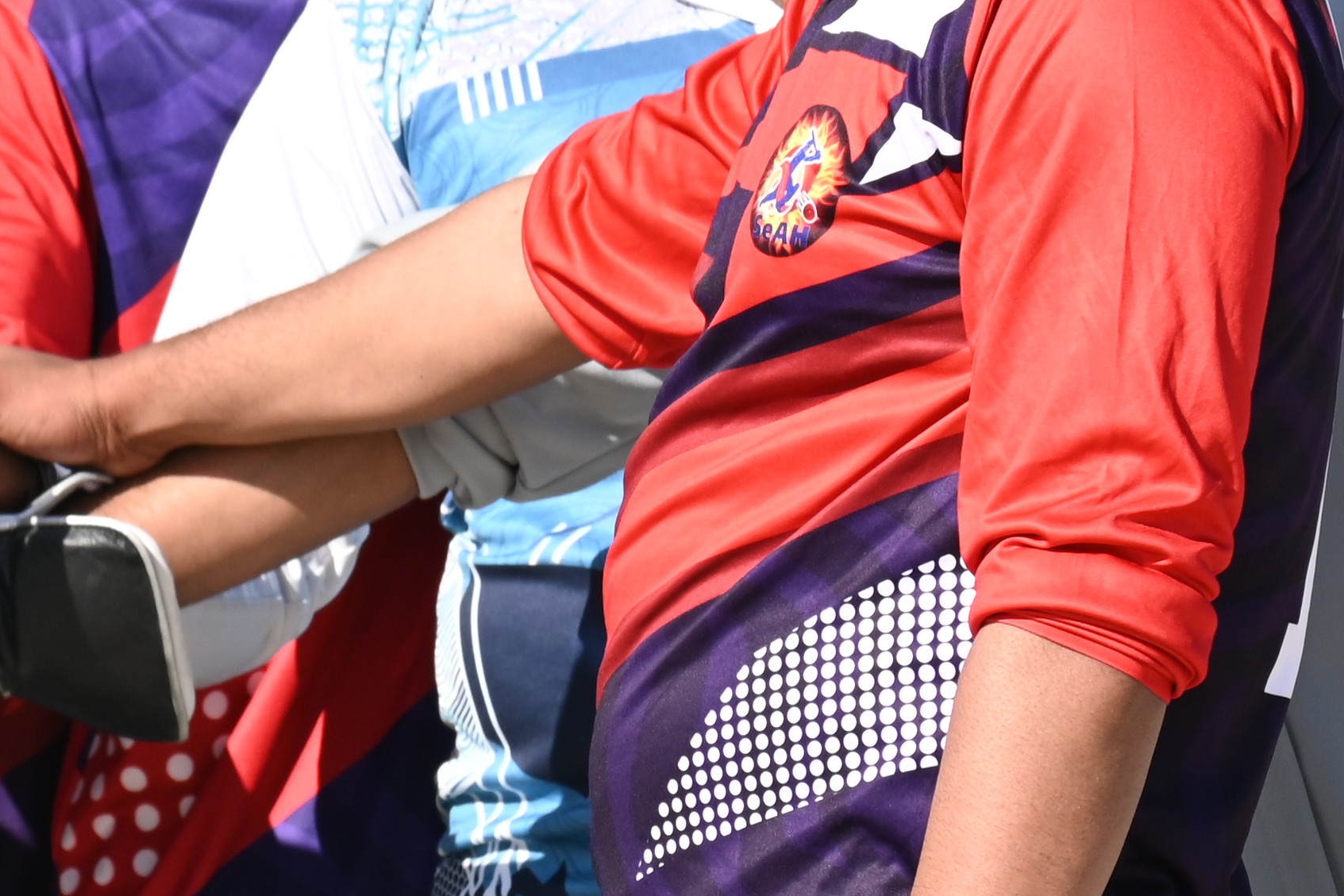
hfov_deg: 1.9
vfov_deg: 1.3
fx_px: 40507
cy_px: 526
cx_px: -160
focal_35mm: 1085
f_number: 6
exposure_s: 1/500
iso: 140
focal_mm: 220
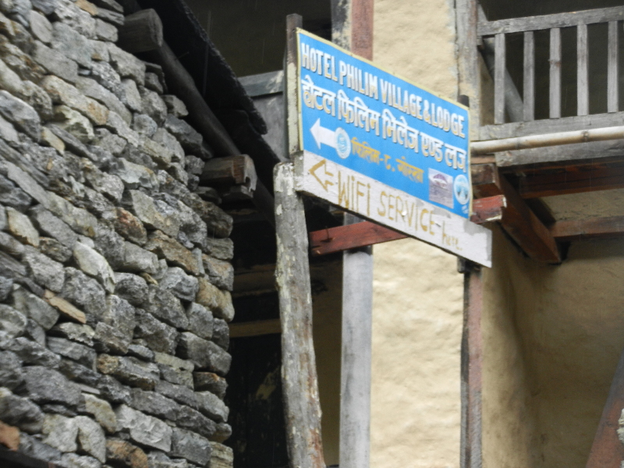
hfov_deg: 13.7
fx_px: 2596
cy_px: 234
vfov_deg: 10.3
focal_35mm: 144
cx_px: 312
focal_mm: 25.9
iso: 180
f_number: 5.2
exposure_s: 1/80
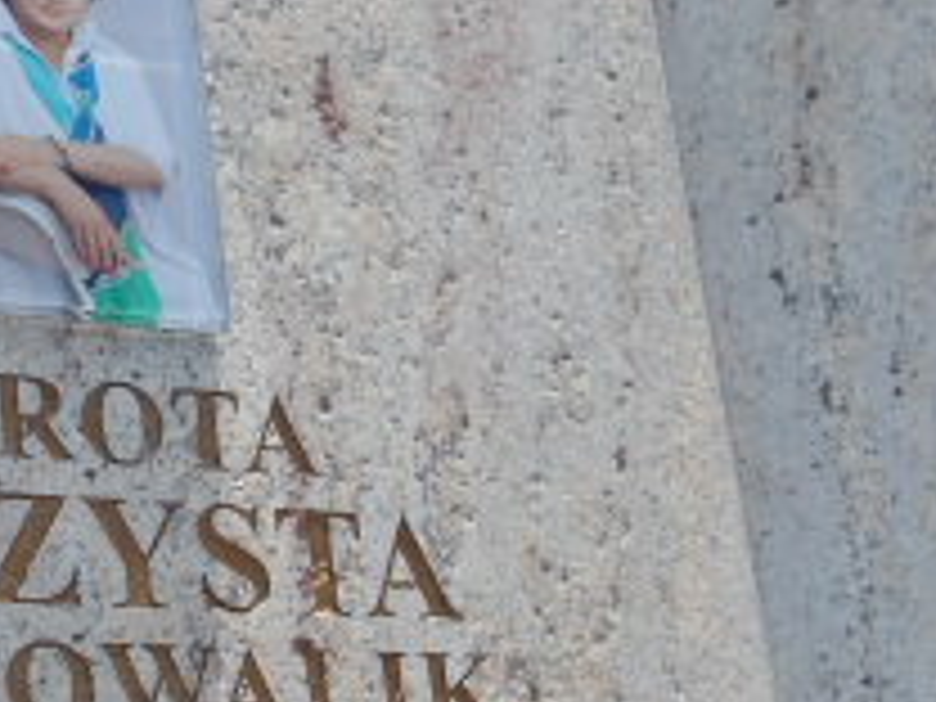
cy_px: 639
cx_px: 234
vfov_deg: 17.5
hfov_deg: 23.3
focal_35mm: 83
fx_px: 2244
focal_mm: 4.9
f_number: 3
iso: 100
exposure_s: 1/554
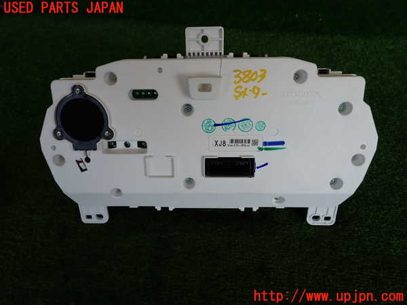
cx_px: 204
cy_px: 152
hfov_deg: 69.4
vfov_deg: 54.9
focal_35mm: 25
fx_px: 294
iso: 100
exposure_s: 1/160
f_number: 2.8
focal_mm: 4.5
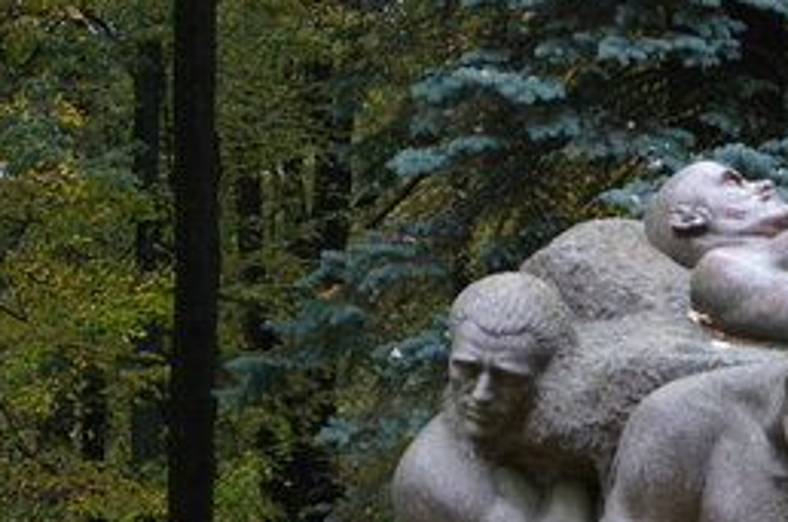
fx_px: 4107
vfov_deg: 7.2
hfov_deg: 10.7
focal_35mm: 188
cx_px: 996
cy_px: 794
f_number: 4.5
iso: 400
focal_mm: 38
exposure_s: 1/20
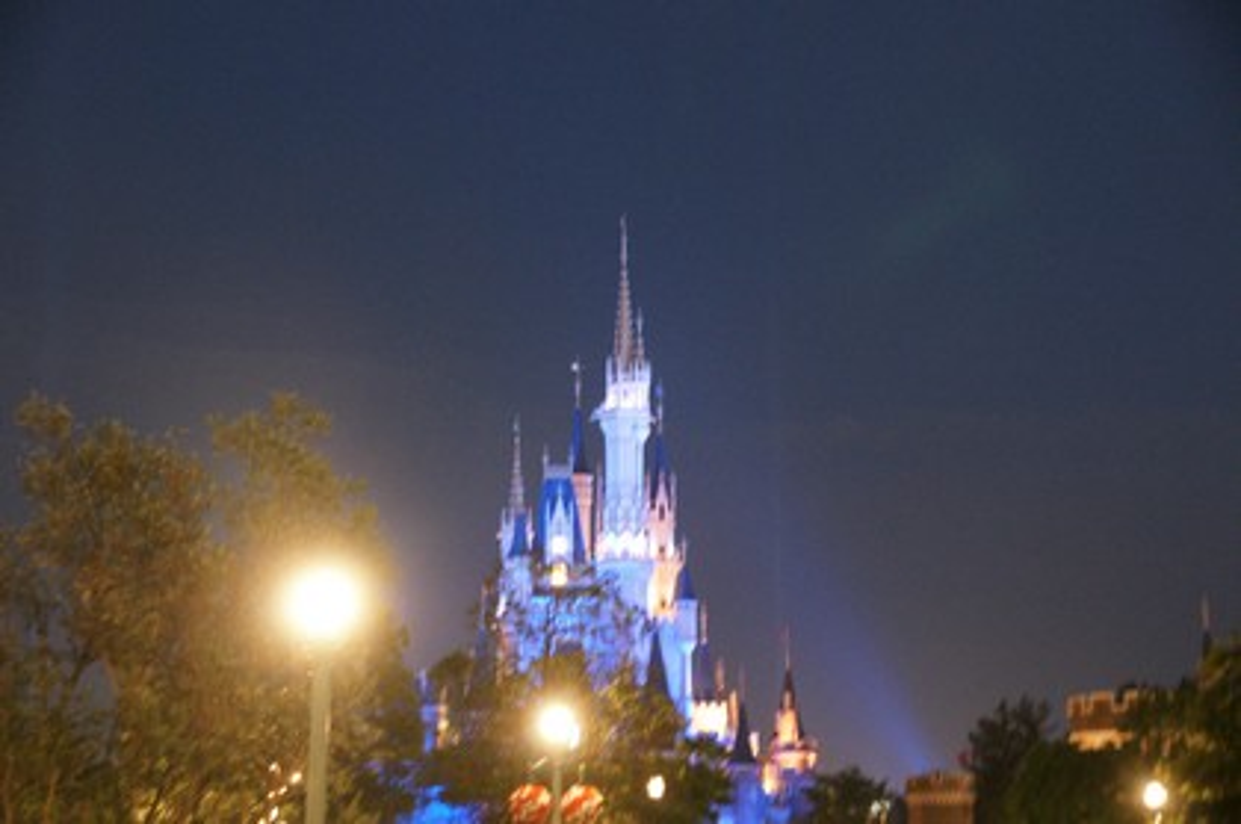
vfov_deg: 22.6
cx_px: 620
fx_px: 2066
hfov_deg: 33.4
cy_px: 412
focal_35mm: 60
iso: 2000
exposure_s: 1/1.67
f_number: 5
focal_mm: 40
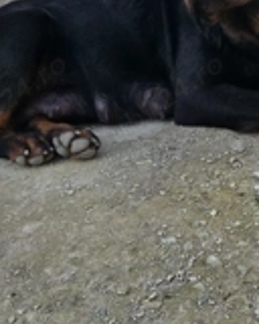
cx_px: 198
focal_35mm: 56
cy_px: 130
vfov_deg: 33.5
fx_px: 537
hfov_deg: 26.7
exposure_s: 1/1000
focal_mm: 5.4
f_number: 1.8
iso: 25
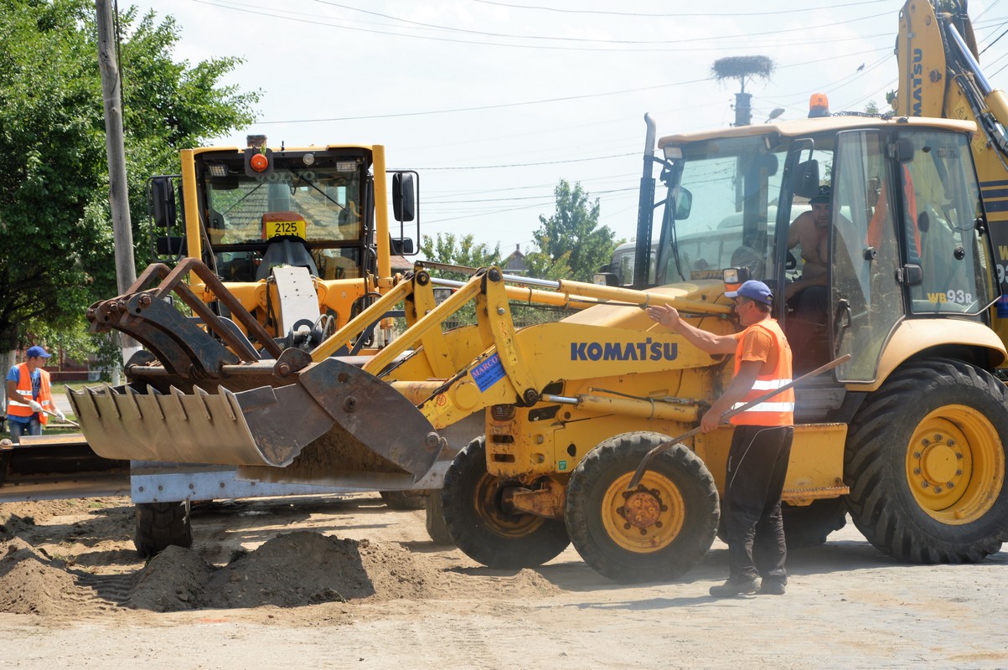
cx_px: 504
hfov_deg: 18.2
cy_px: 335
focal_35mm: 112
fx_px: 3147
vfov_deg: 12.2
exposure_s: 1/200
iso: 100
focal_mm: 75
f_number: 8
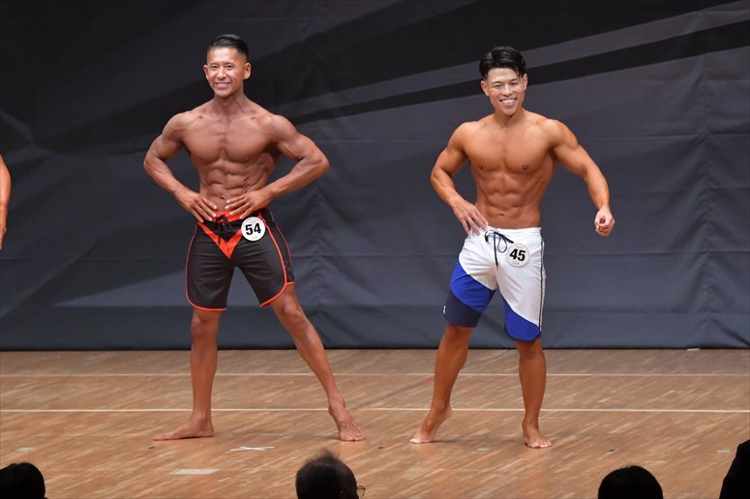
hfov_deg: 7.6
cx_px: 375
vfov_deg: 5.1
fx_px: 5622
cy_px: 250
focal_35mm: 270
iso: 6400
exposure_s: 1/400
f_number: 5.6
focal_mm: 180
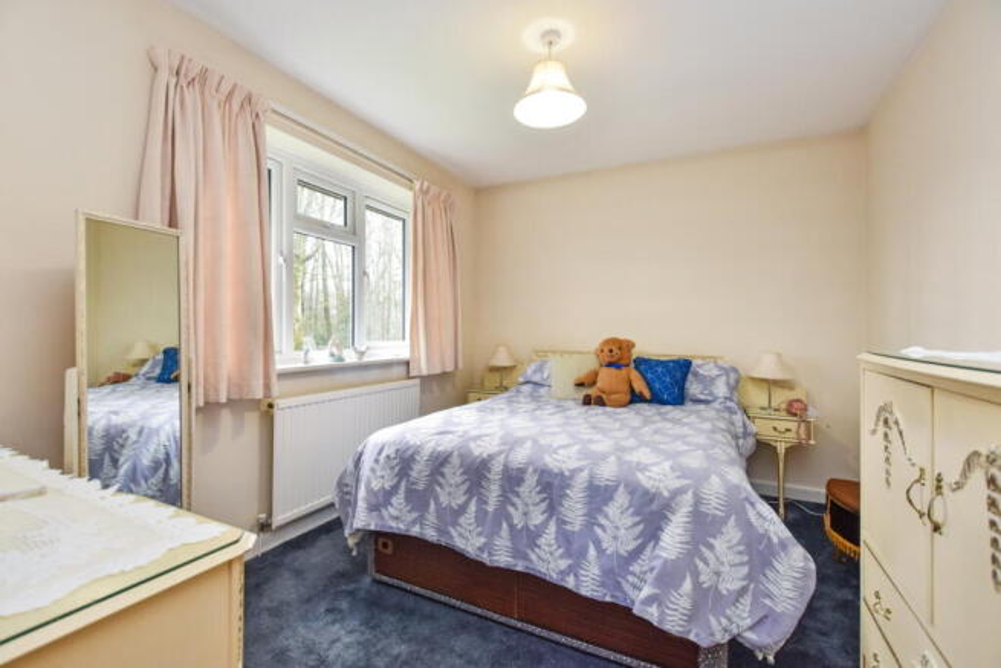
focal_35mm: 15
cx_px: 500
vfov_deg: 77.4
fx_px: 417
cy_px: 334
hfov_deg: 100.4
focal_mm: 10
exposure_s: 1/125
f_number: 4
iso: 800
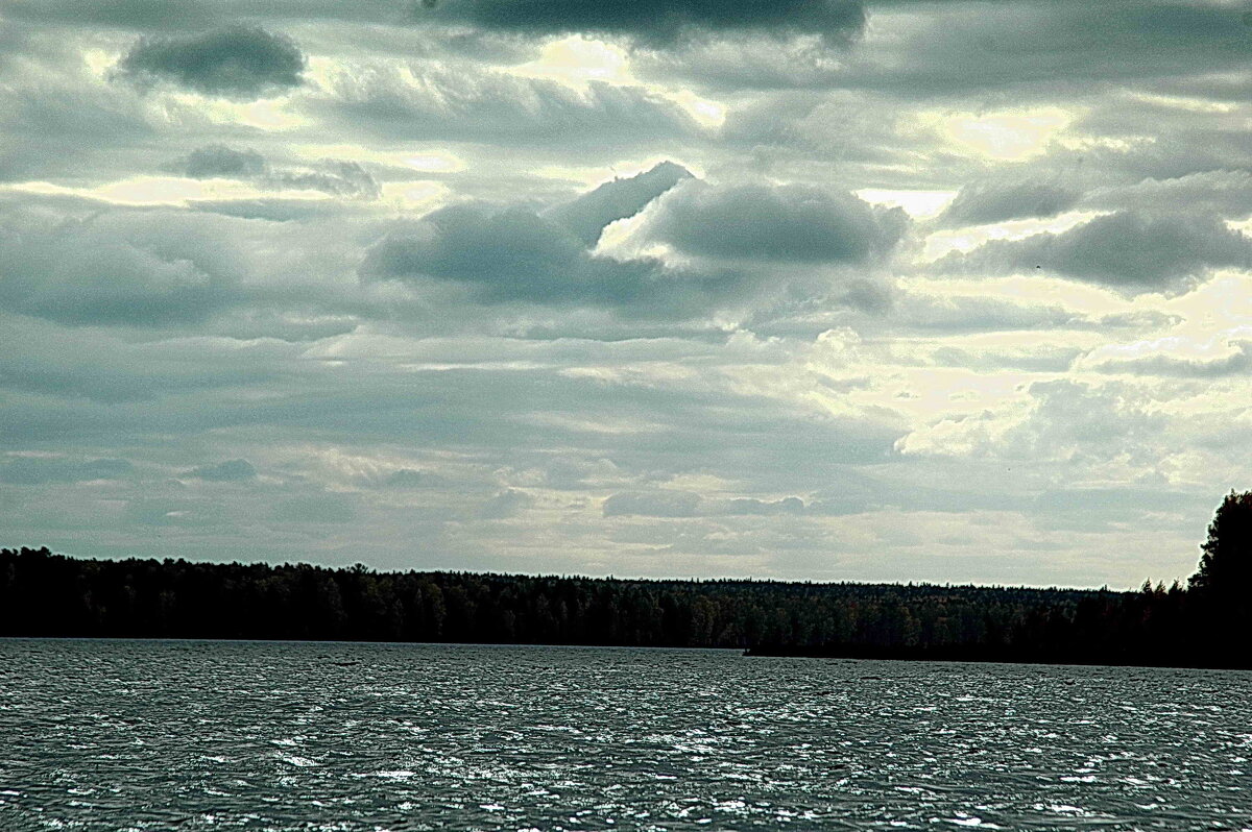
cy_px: 416
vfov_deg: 9.0
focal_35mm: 153
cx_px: 626
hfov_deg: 13.4
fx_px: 5316
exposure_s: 1/1000
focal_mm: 102
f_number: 8
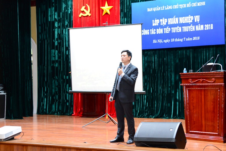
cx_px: 113
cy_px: 76
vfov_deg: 29.3
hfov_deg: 42.7
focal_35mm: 46
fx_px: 289
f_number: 4
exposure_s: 1/60
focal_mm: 46
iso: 1600
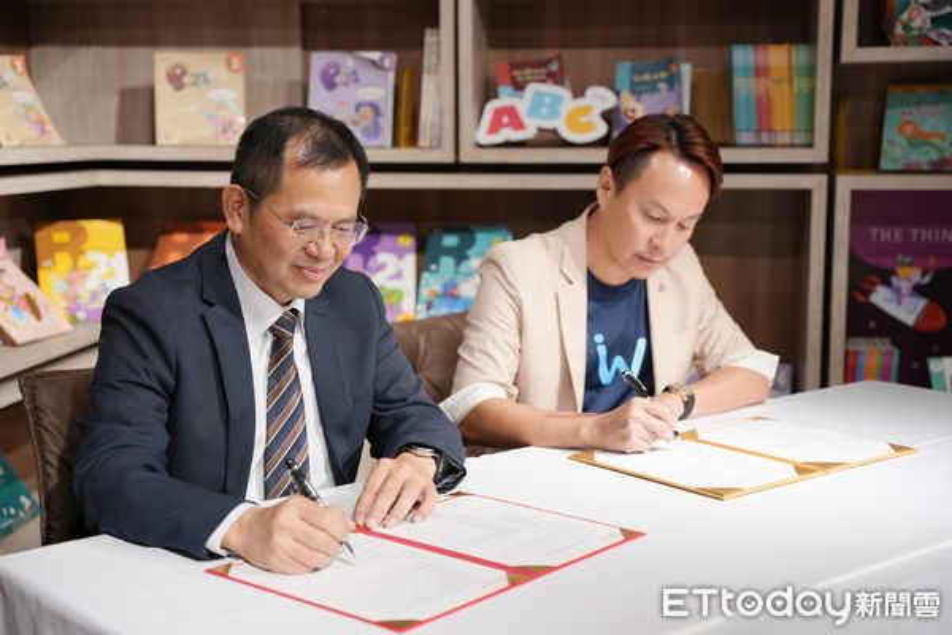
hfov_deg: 37.7
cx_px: 476
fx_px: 1394
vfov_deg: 25.7
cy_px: 318
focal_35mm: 53
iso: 400
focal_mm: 52.7
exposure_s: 1/125
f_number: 2.8
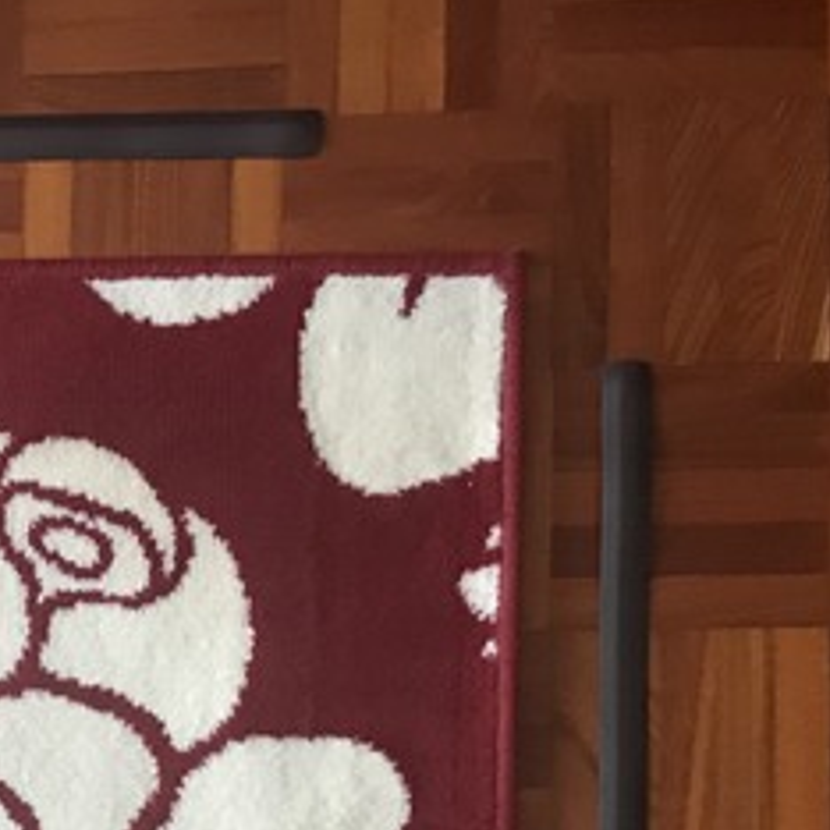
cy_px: 940
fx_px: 2062
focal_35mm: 76
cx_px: -326
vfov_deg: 21.5
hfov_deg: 20.3
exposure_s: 1/13
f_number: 1.8
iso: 100
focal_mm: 3.99
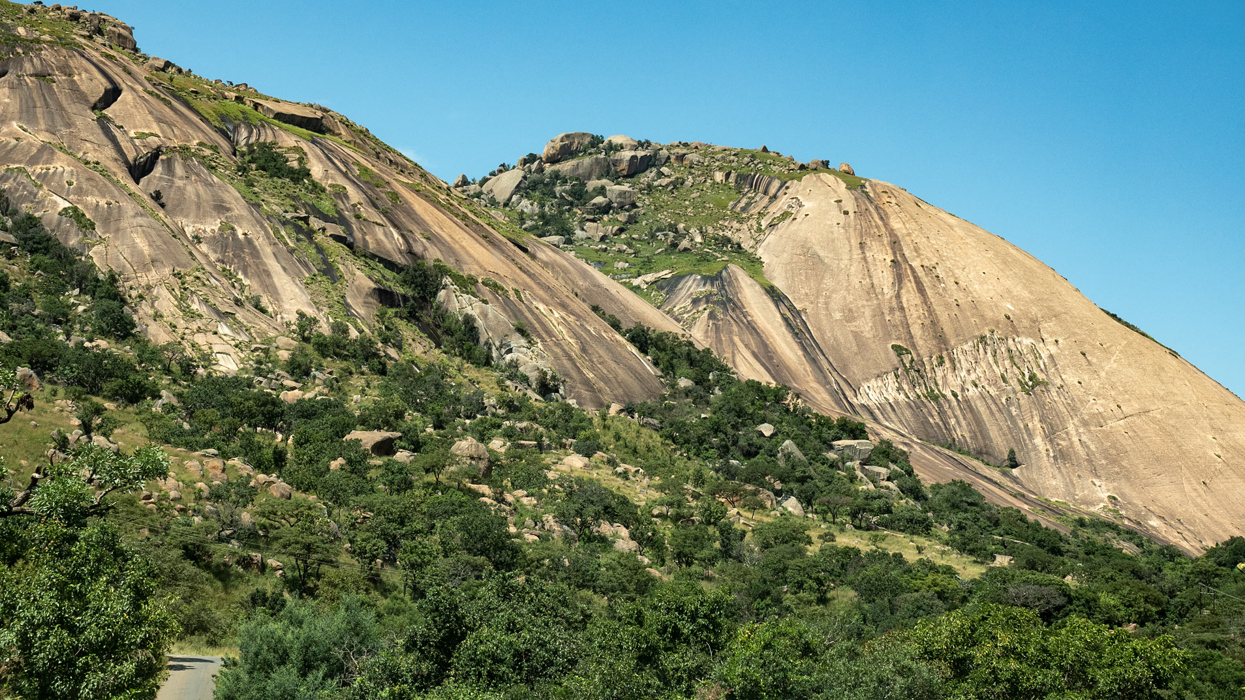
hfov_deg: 36.6
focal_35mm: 57
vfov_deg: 21.1
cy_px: 299
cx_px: 622
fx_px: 1882
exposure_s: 1/800
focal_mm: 26
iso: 200
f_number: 5.6
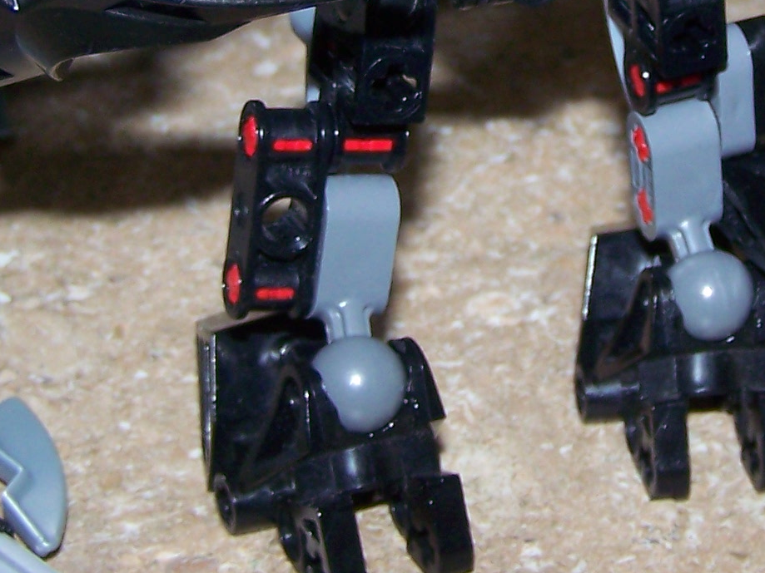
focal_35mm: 127
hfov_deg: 15.5
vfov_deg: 11.5
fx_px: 2806
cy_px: -59
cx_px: 539
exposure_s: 1/80
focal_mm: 6.3
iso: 80
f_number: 2.8
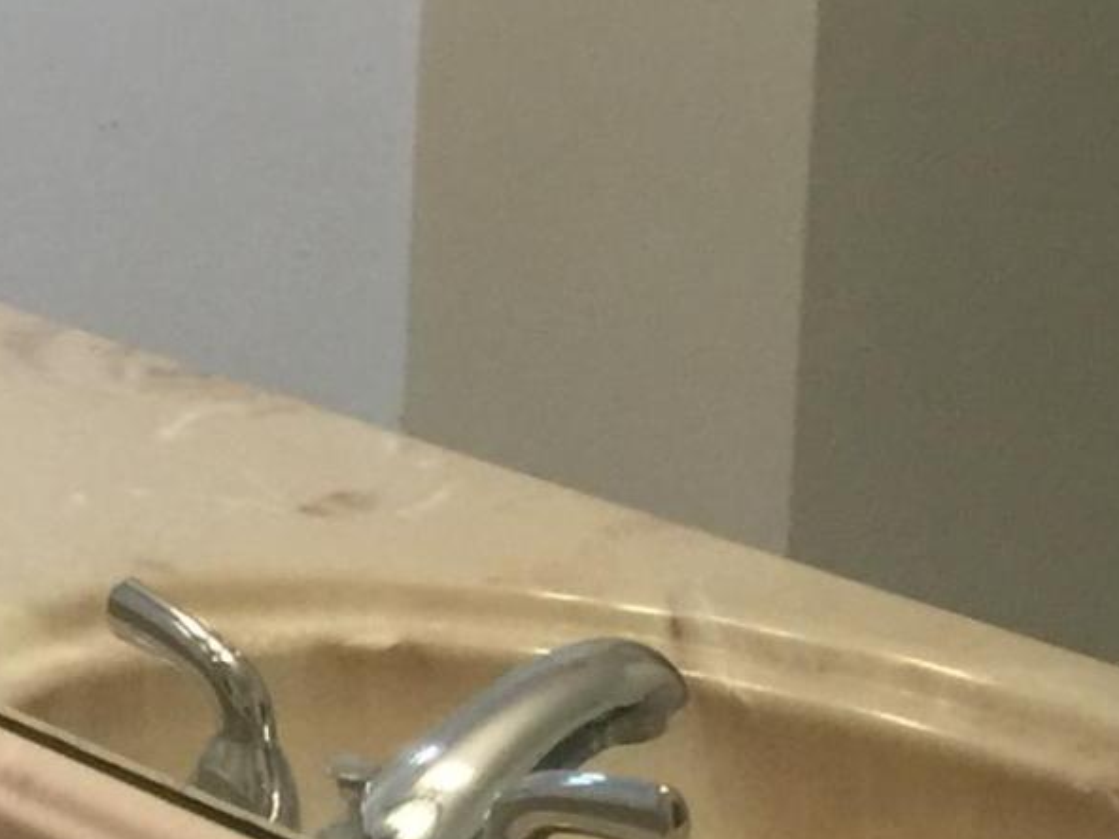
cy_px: -246
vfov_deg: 10.3
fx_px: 4558
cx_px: -1403
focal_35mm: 141
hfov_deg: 11.8
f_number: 2.2
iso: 64
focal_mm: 4.15
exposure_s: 1/33
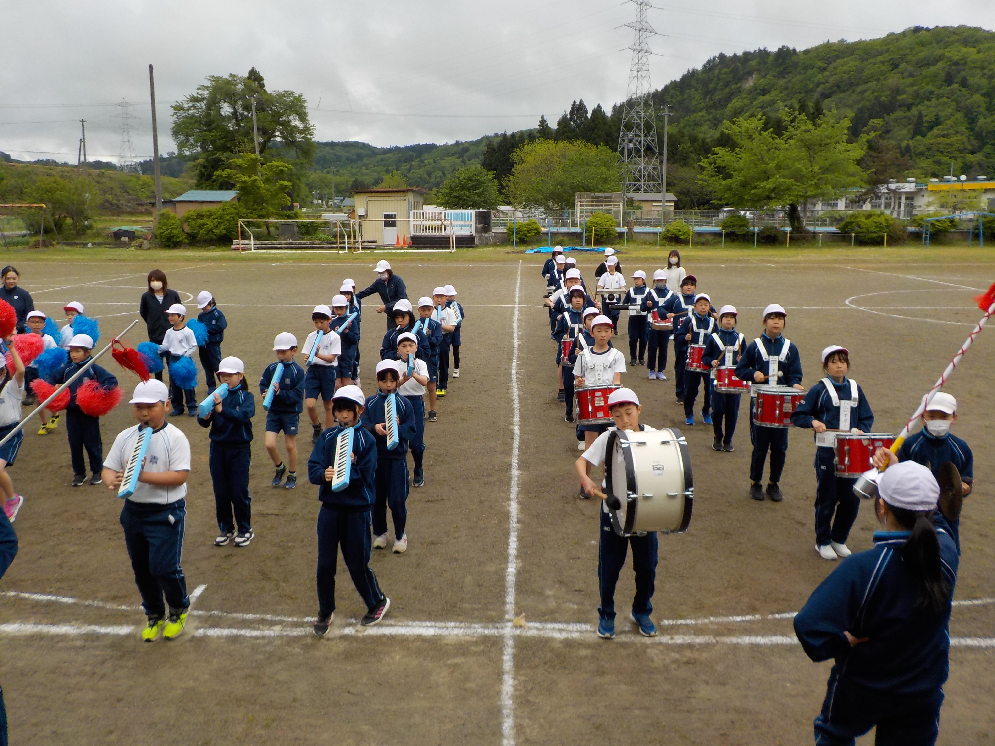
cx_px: 498
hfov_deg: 60.0
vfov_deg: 46.8
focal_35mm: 30
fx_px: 862
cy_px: 373
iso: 125
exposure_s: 1/500
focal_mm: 4.1
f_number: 3.3
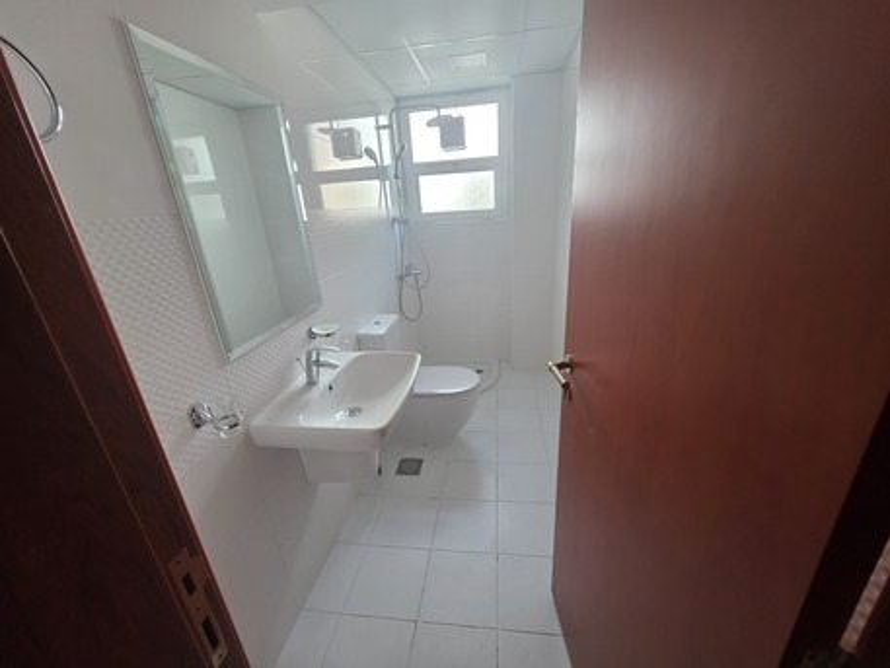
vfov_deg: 89.9
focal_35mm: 13
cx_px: 445
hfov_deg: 106.2
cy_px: 334
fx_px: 334
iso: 200
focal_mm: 2.2
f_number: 1.9
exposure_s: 1/50
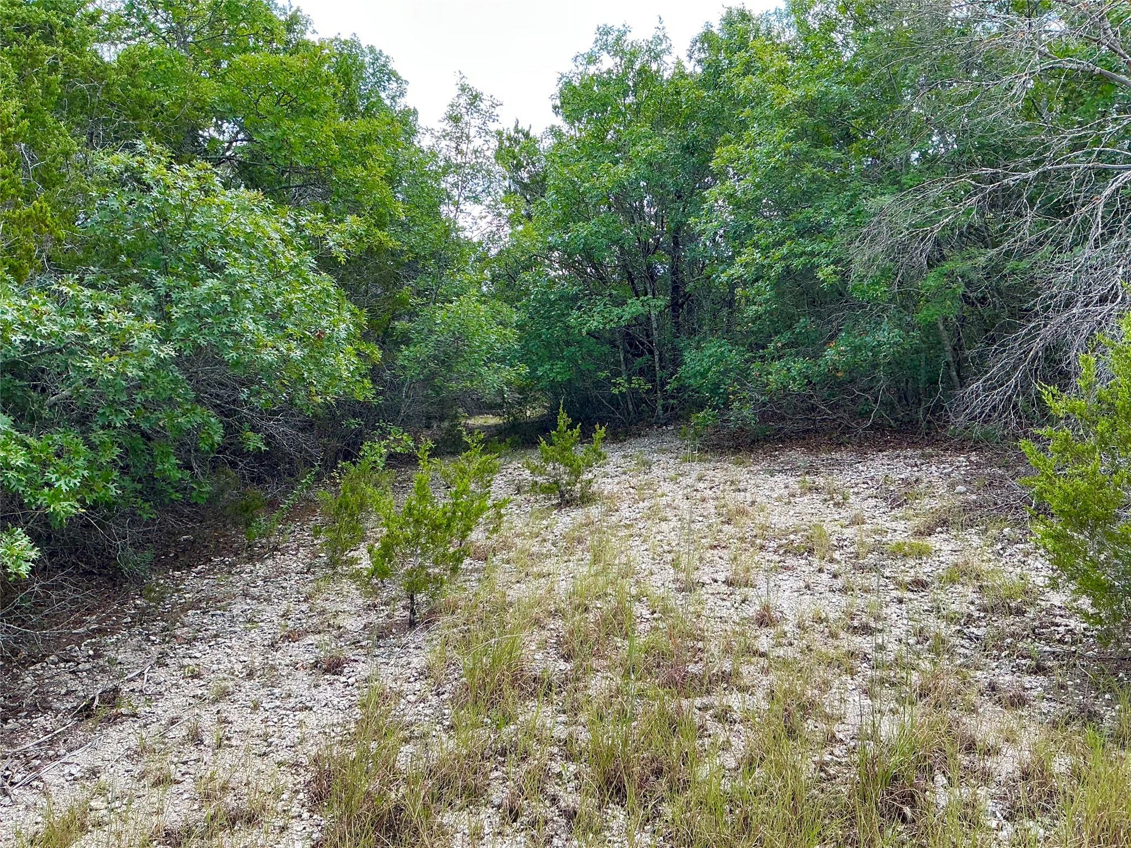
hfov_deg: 63.4
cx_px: 566
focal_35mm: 28
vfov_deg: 49.7
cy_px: 424
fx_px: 915
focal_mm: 3
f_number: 1.8
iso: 20
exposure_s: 1/200
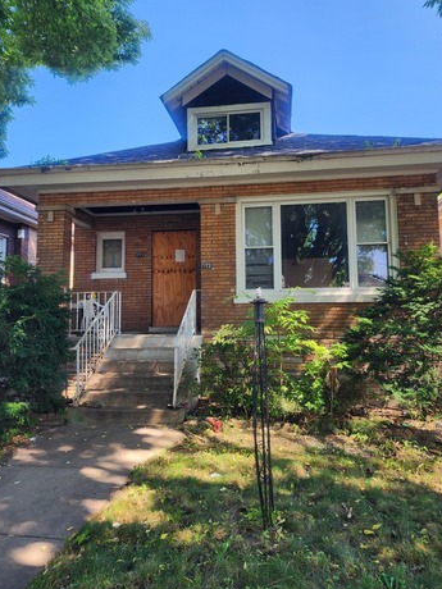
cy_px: 286
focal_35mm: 24
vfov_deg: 71.6
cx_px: 224
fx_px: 409
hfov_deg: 56.8
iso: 25
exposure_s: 1/180
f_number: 1.8
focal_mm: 6.4
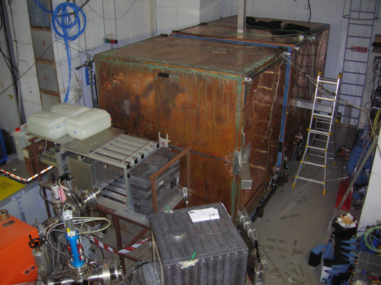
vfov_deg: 41.7
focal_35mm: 34
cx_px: 190
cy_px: 142
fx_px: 374
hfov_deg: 54.0
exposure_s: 1/60.1
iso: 200
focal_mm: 5.7
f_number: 2.9
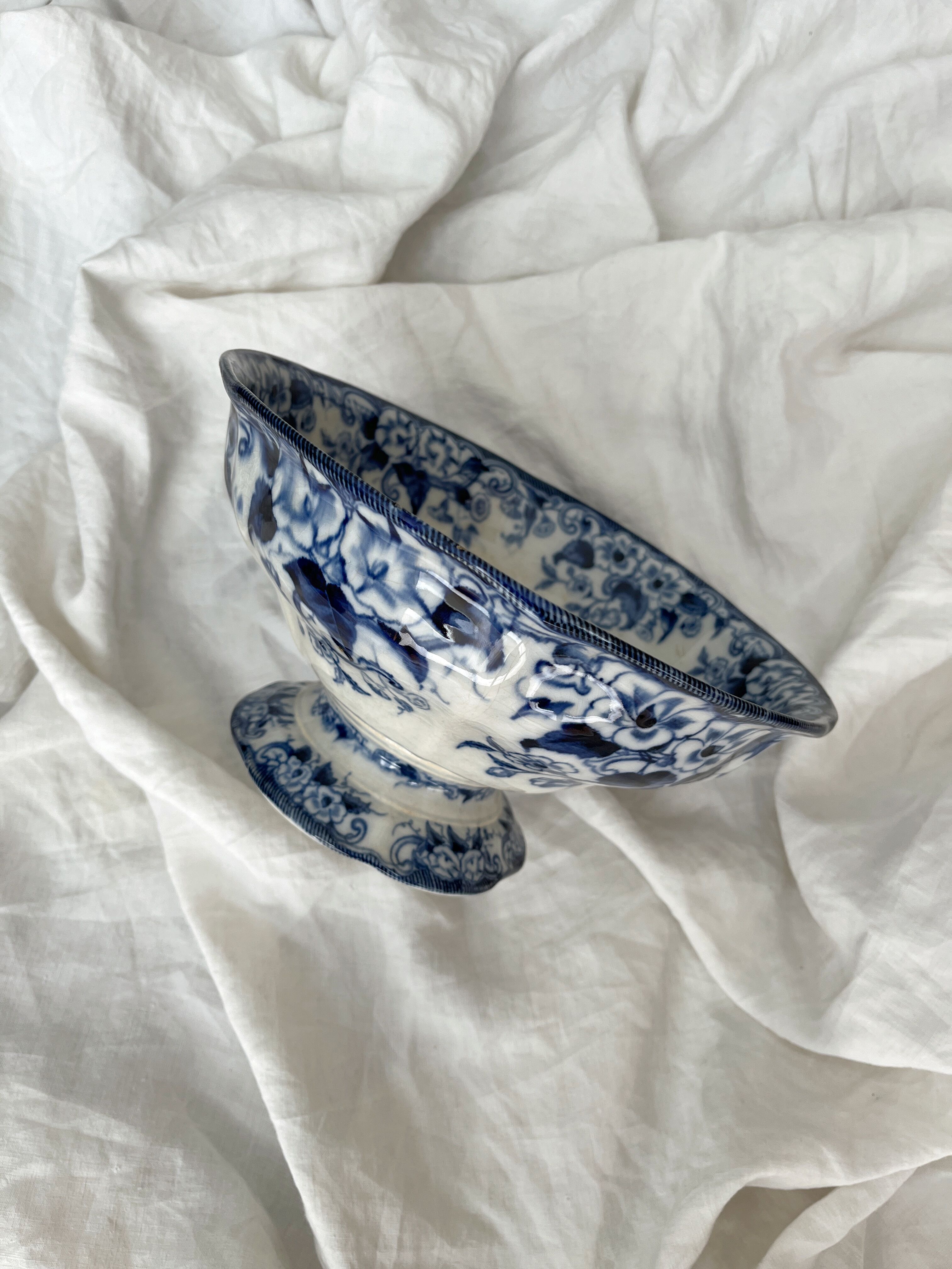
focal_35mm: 26
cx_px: 476
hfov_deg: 53.1
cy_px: 634
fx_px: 953
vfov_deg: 67.3
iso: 50
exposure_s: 1/122
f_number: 1.6
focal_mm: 5.1
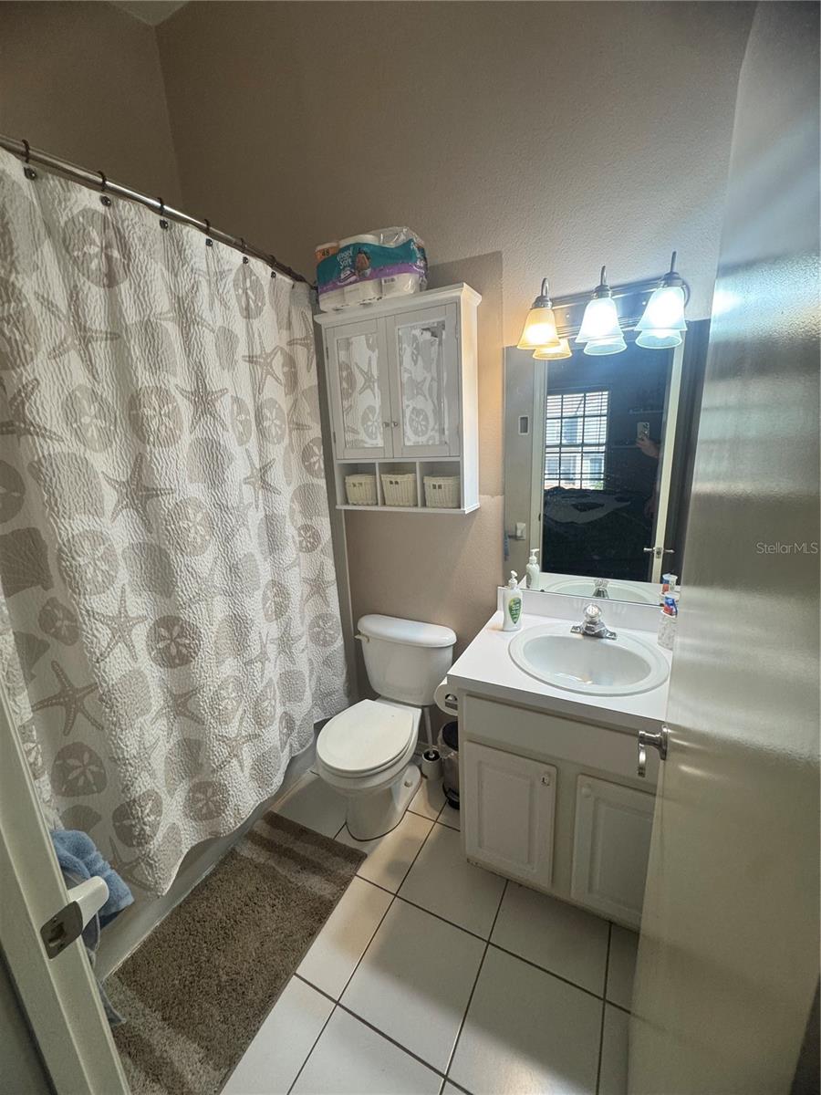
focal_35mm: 14
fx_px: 443
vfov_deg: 102.1
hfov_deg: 85.7
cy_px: 548
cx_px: 410
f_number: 2.2
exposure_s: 1/120
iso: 160
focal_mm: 2.22
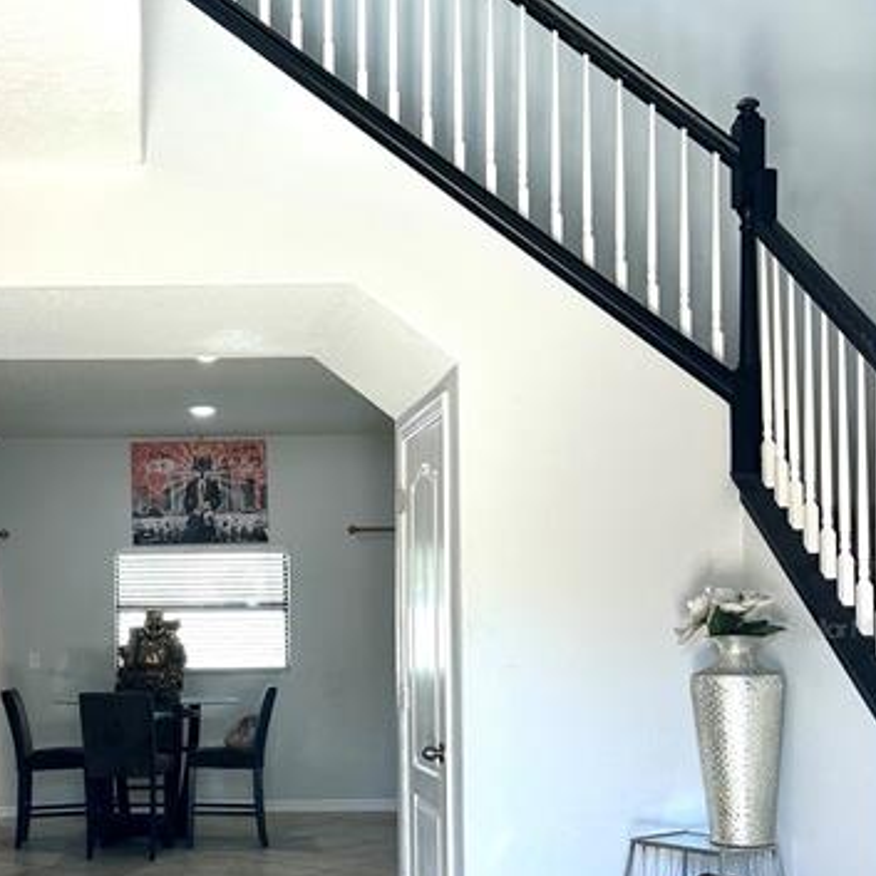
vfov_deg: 33.5
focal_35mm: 50
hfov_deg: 33.1
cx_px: 184
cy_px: 628
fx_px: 1432
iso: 50
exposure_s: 1/120
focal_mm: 5.7
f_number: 1.5
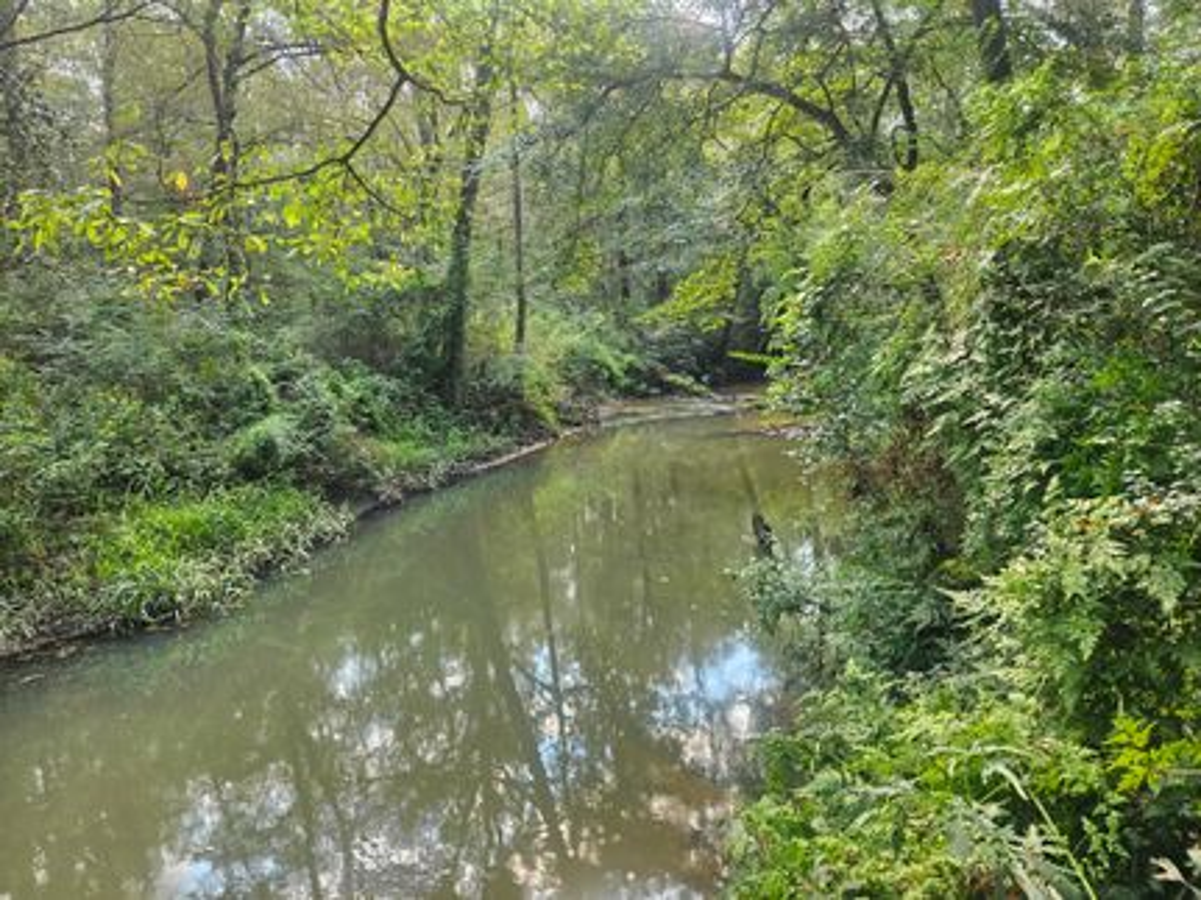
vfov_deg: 58.9
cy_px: 450
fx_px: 798
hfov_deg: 73.9
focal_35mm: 23
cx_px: 600
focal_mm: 5.4
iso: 100
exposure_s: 1/120
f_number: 1.8
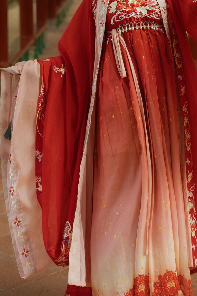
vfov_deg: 19.1
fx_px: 862
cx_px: 108
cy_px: 27
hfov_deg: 13.0
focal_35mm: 105
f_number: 2.5
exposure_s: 1/200
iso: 100
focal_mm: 50
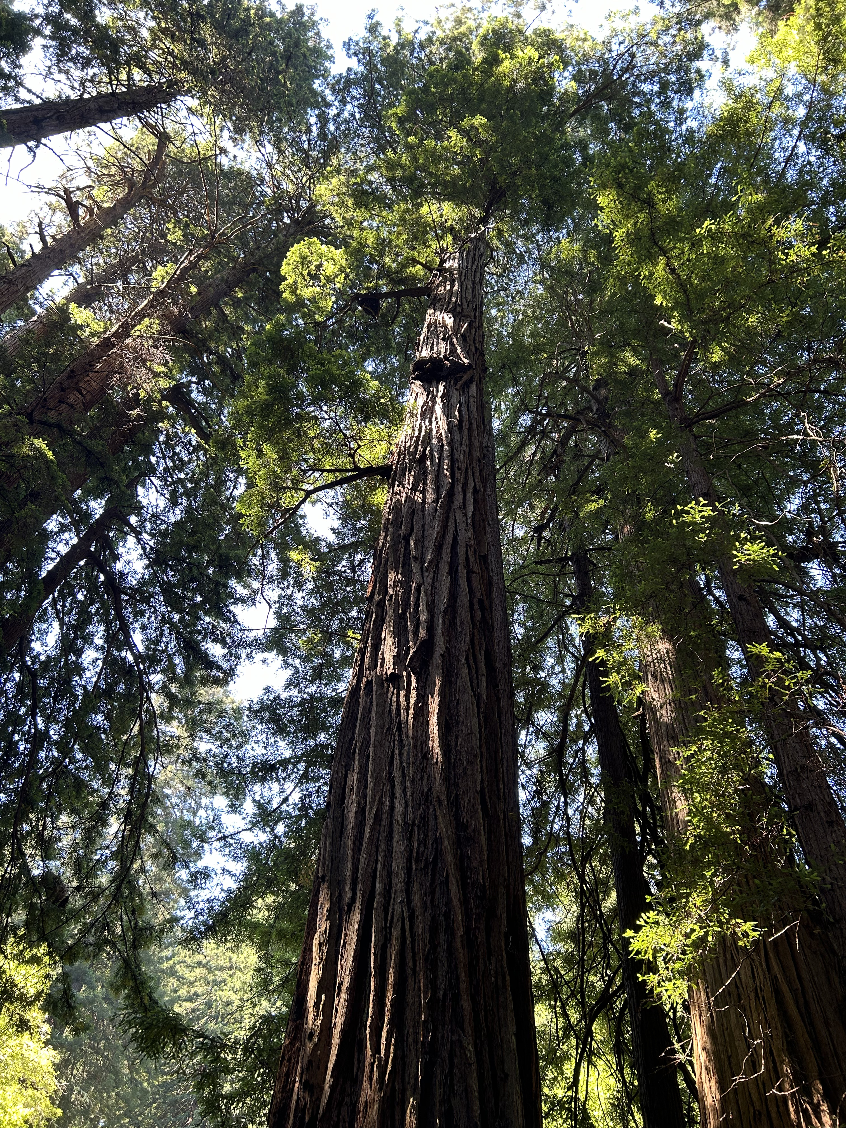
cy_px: 564
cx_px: 423
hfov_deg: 53.1
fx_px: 847
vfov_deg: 67.3
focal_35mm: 26
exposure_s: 1/121
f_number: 1.5
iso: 100
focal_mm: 5.7
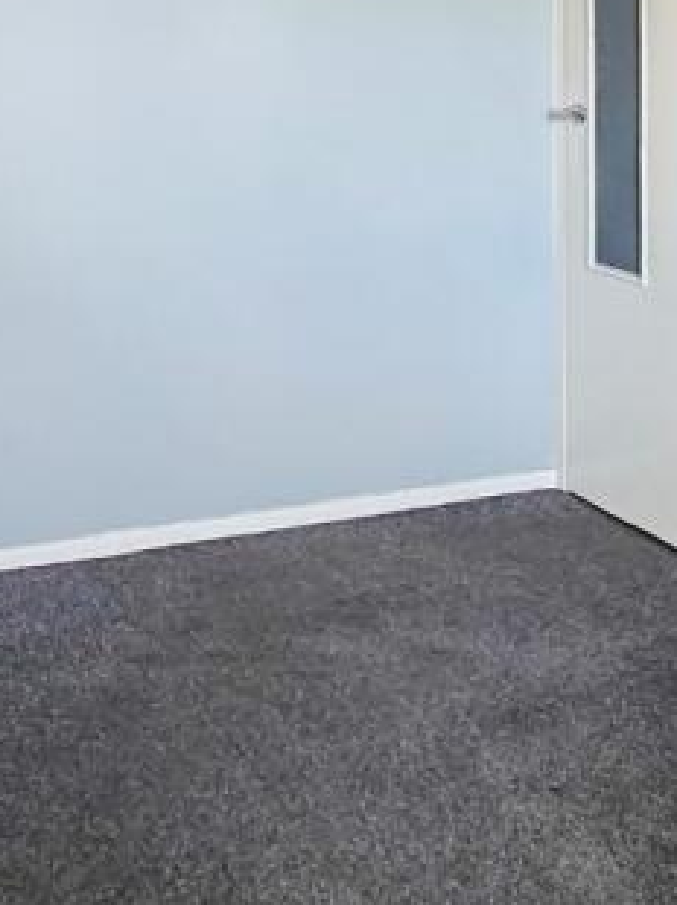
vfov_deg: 37.9
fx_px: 1123
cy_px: -47
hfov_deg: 33.5
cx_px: 400
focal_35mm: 43
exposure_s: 1/50
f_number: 2.2
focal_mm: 2.2
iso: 160
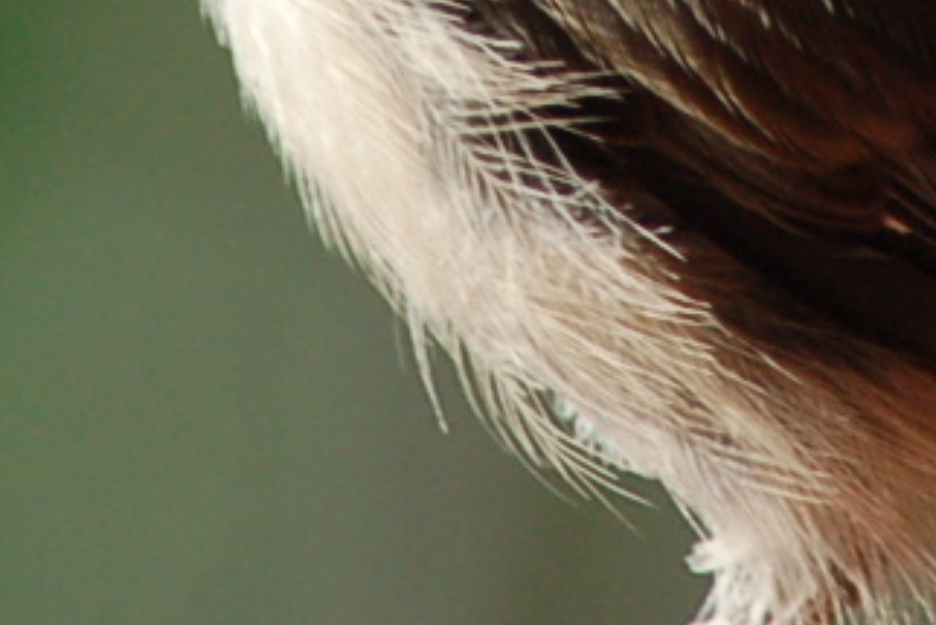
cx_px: 529
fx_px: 54622
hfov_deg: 1.0
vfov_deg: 0.7
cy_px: -512
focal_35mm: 2100
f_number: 11
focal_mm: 300
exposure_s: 1/250
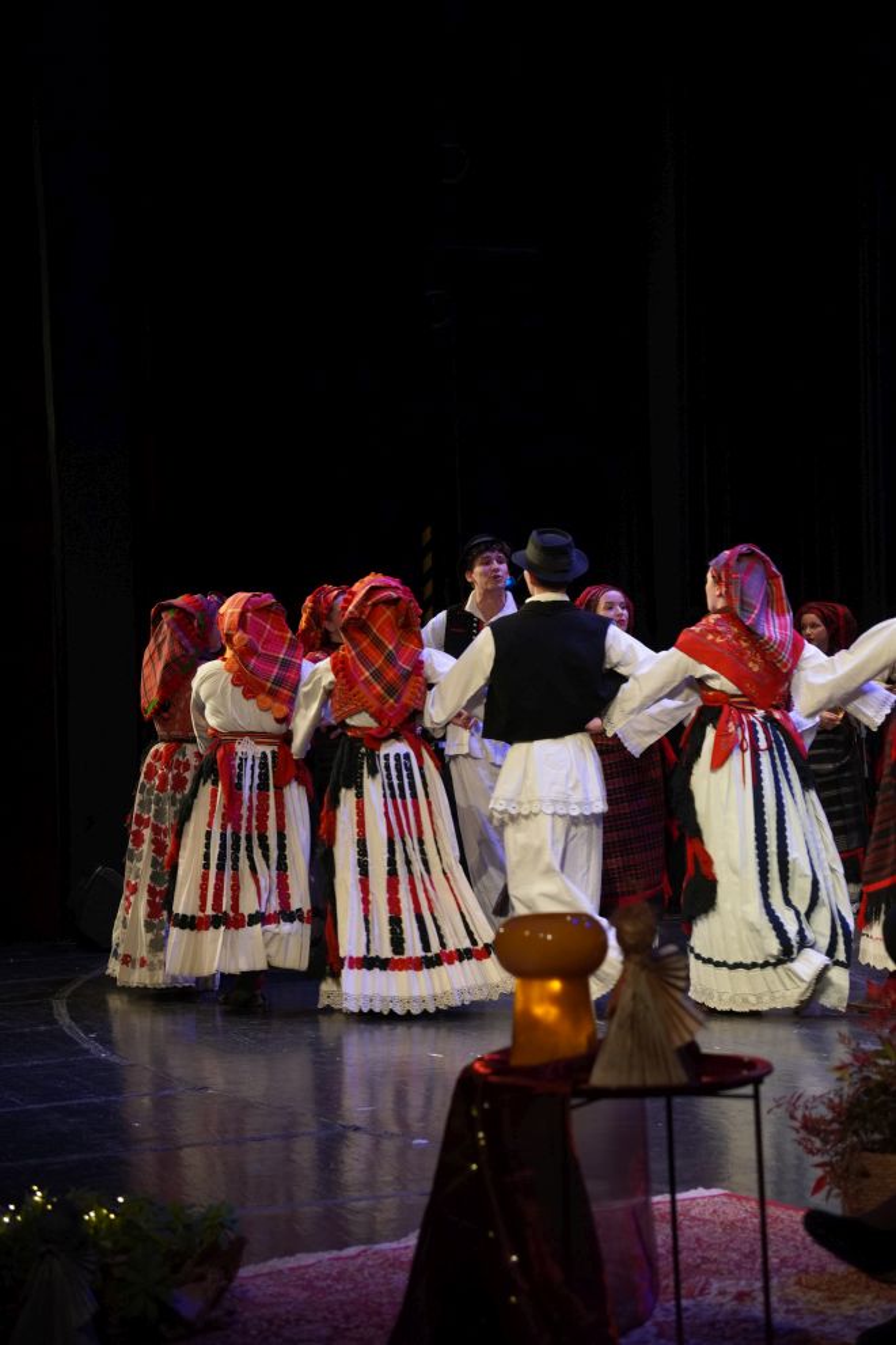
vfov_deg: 27.0
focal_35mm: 75
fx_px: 2800
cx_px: 448
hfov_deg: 18.2
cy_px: 672
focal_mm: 50
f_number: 3.5
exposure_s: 1/160
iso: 1250
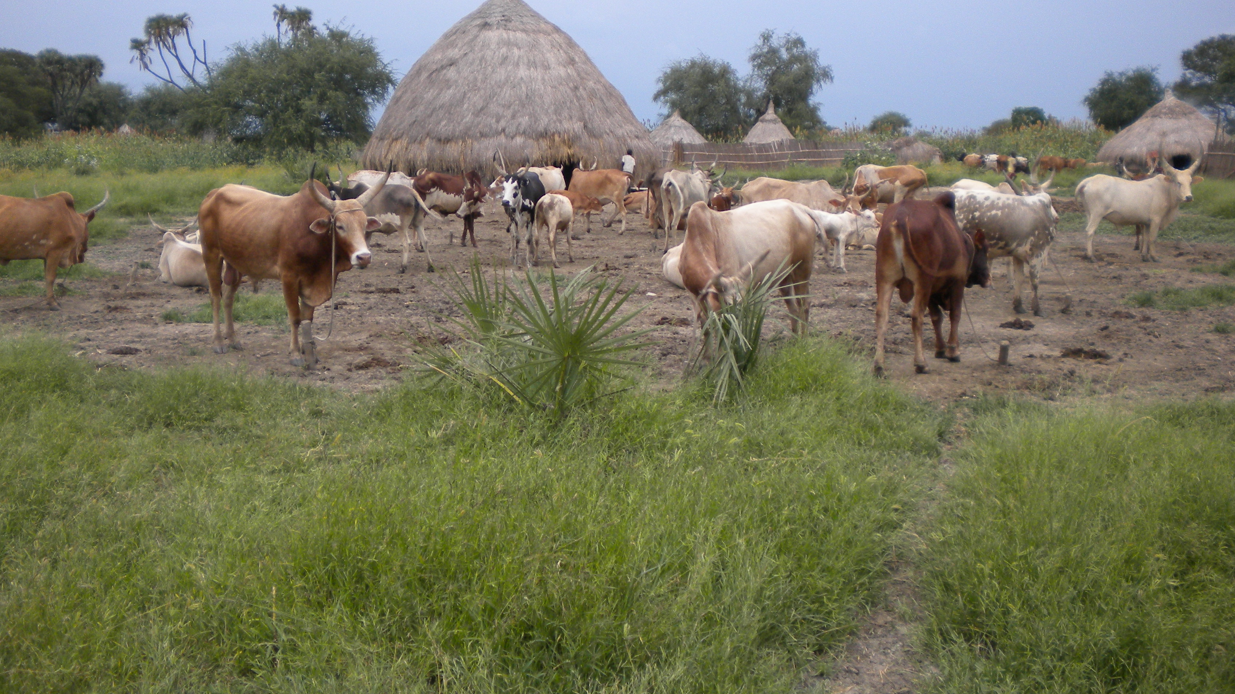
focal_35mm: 41
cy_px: 230
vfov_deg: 28.8
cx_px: 588
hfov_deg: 49.4
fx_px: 1343
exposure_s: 1/59.8
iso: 103
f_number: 3.1
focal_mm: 6.3
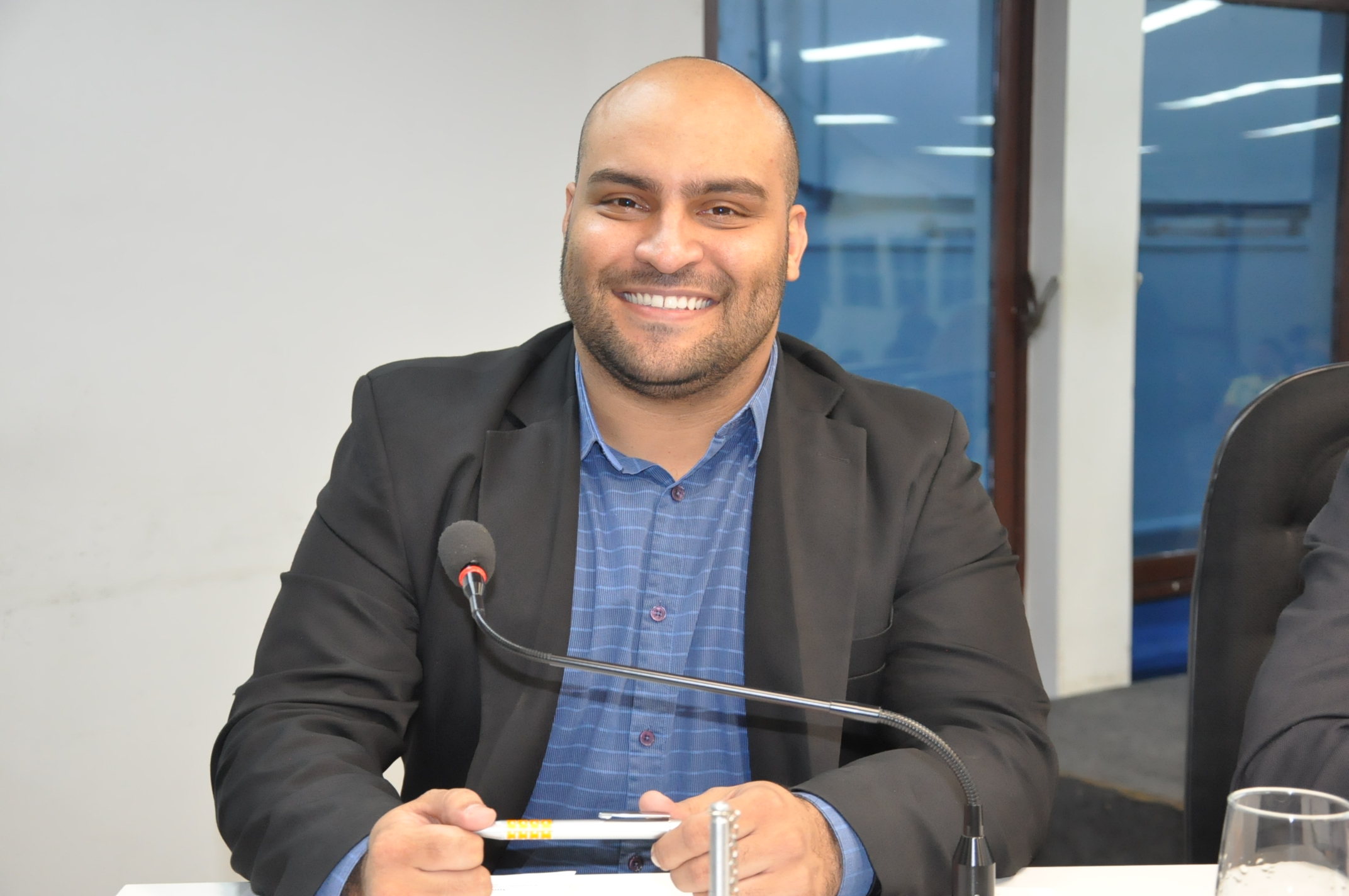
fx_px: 2133
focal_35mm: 57
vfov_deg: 23.7
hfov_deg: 35.1
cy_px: 448
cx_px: 674
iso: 2000
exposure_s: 1/60
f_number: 5
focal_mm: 38
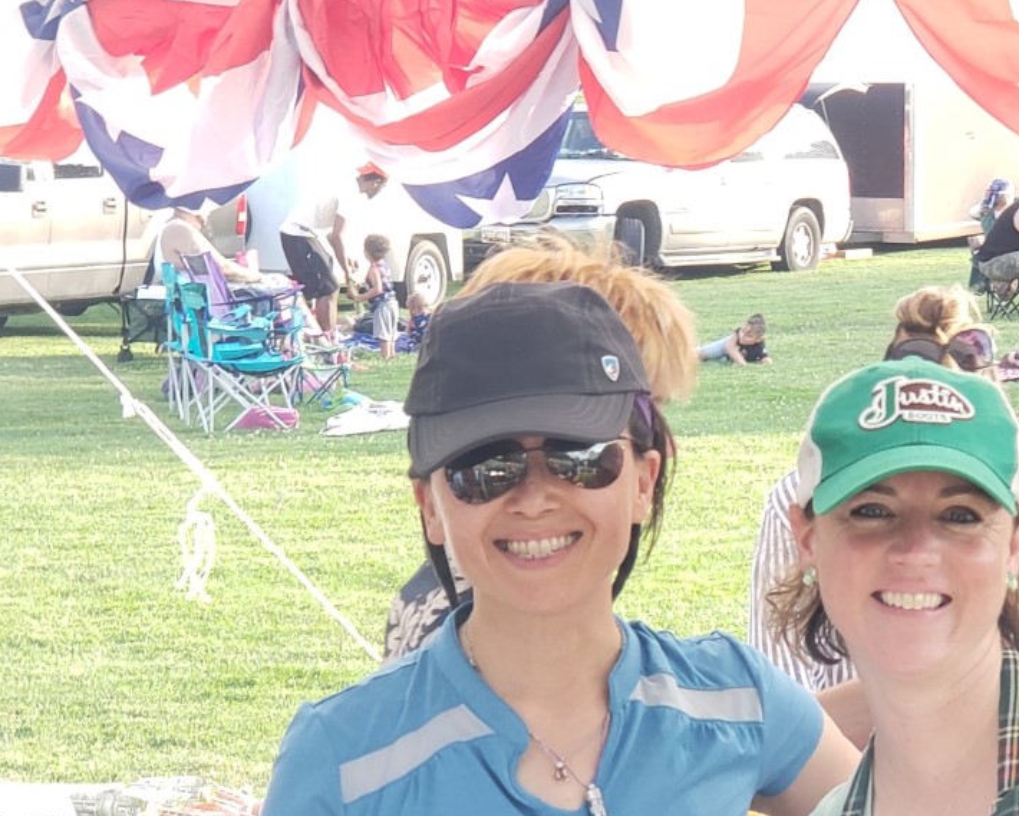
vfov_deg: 14.8
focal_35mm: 103
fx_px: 3106
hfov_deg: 18.5
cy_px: 675
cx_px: 822
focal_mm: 6
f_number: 2.4
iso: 40
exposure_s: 1/60
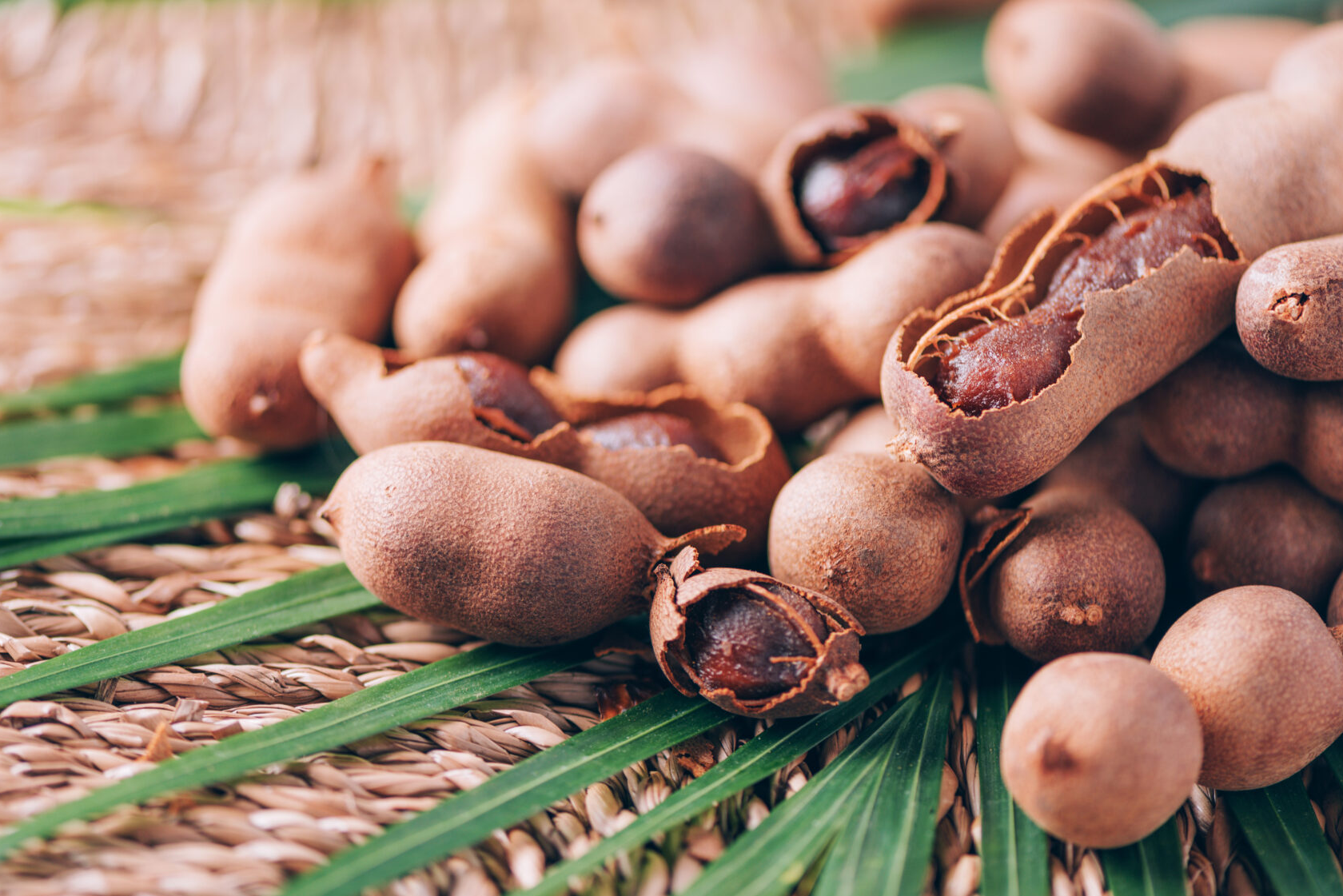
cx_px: 668
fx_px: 4776
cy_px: 380
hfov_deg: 16.0
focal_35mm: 128
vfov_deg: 10.7
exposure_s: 1/60
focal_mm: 105
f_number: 3
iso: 100
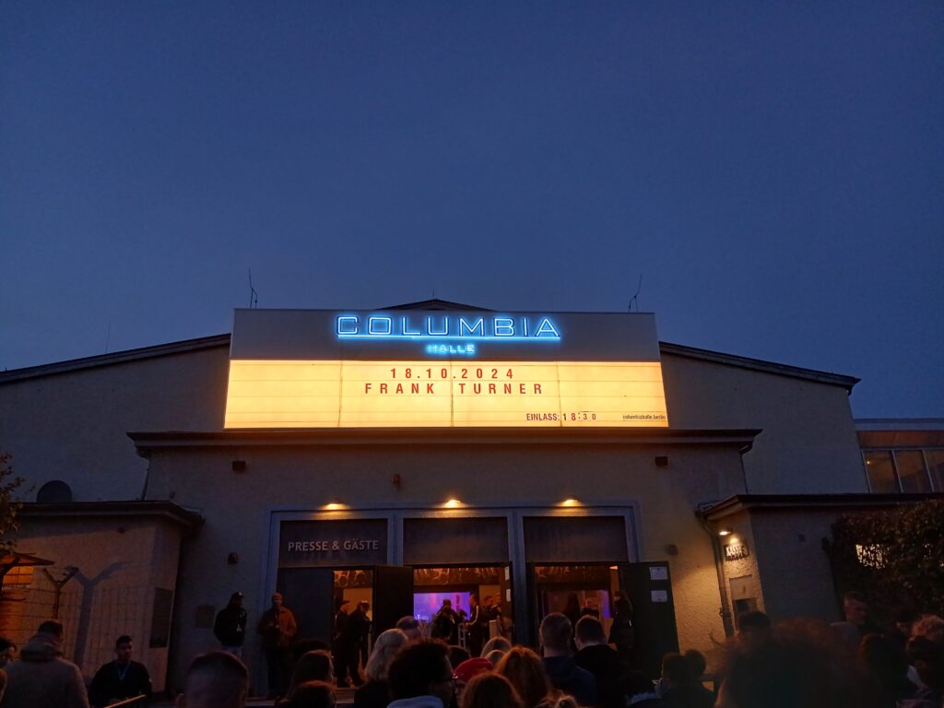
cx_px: 472
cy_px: 354
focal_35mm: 26
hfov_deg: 67.3
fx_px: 709
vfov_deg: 53.1
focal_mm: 3.98
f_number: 1.8
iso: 250
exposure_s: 1/33
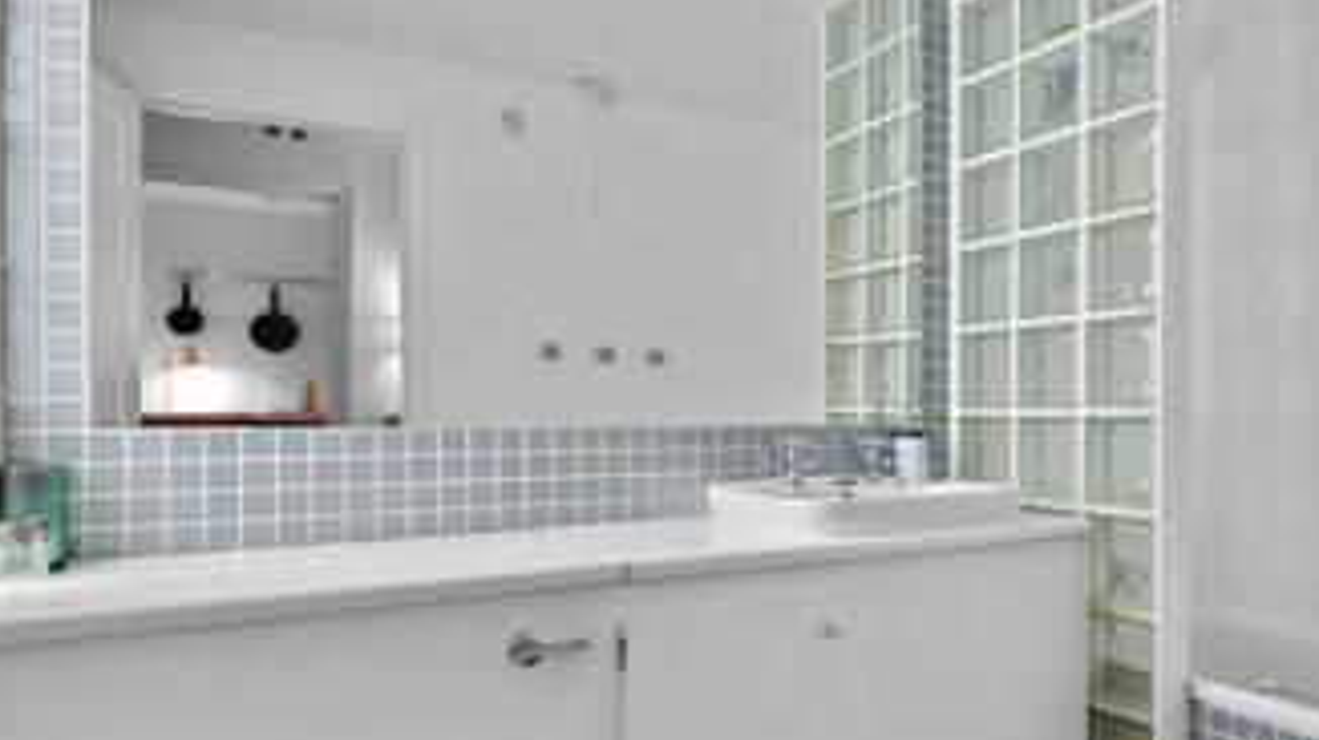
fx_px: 909
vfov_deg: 44.3
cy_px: 406
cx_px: 882
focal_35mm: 26
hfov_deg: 69.8
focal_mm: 17
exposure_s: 1/2
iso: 250
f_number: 9
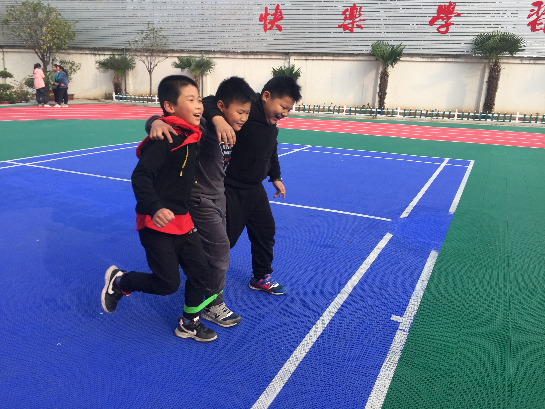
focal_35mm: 29
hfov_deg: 61.7
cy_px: 204
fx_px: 457
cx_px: 272
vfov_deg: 48.2
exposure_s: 1/746
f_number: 2.2
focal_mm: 4.15
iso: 32
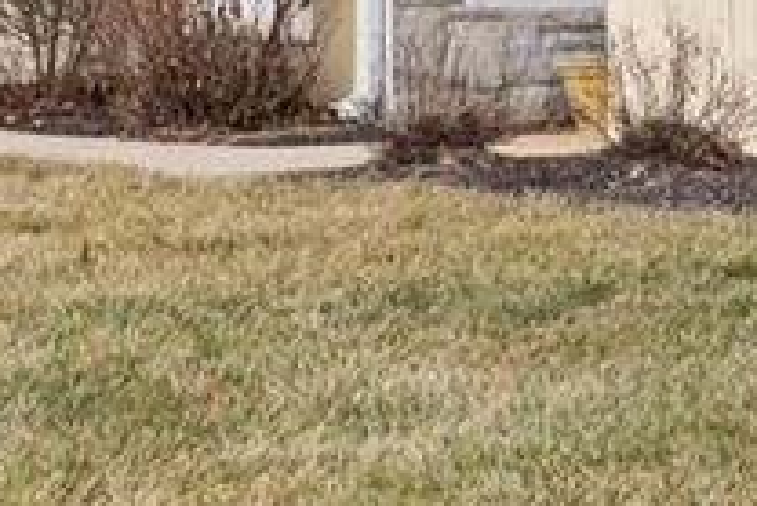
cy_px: -20
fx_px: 2588
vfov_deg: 11.0
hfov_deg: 15.4
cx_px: 1139
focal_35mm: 123
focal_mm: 25
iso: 100
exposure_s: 1/80
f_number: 8
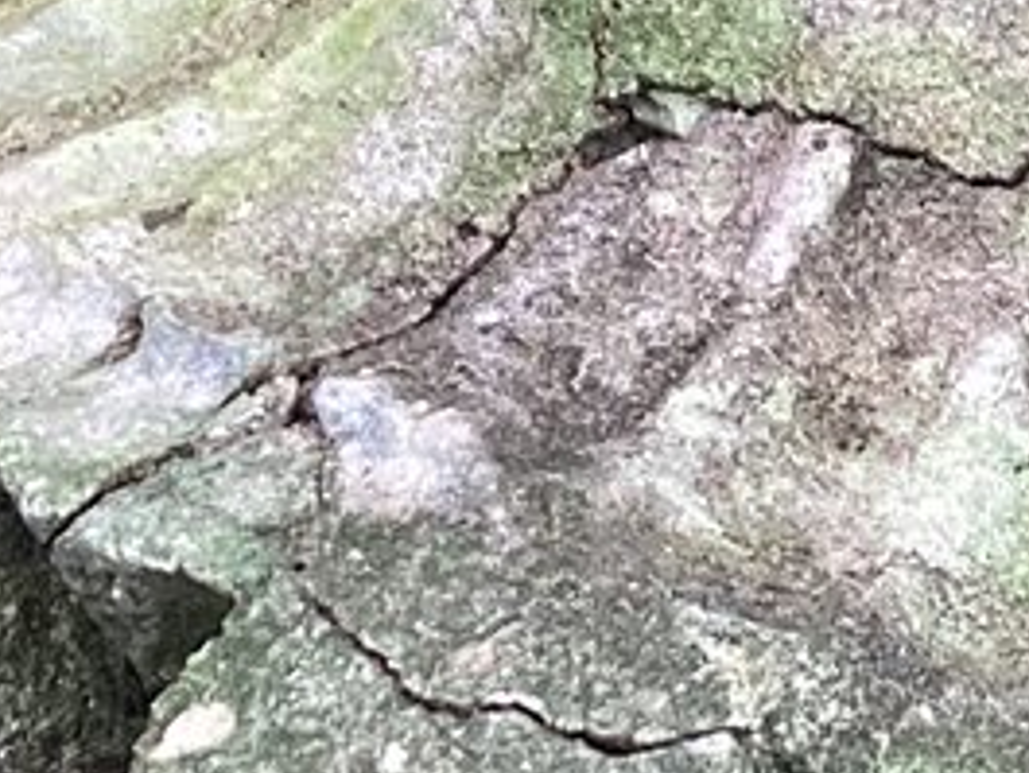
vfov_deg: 8.4
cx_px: 1943
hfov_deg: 10.4
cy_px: 80
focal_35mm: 177
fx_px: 5264
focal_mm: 3.3
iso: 32
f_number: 2.4
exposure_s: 1/120
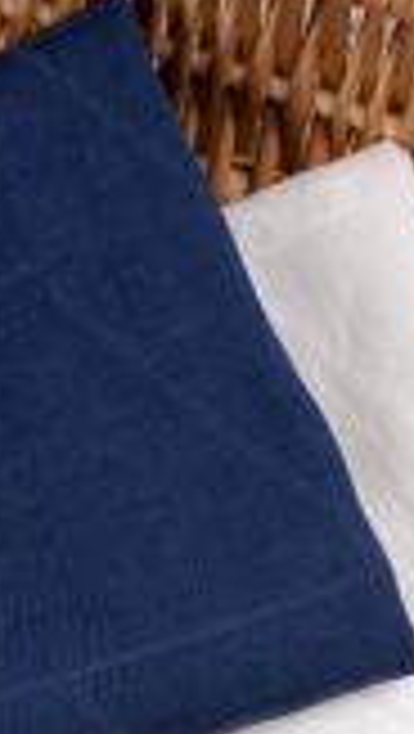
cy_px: 660
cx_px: 9
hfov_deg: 11.4
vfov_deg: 19.8
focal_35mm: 106
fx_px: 2063
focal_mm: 33
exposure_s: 1/125
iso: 100
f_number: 16
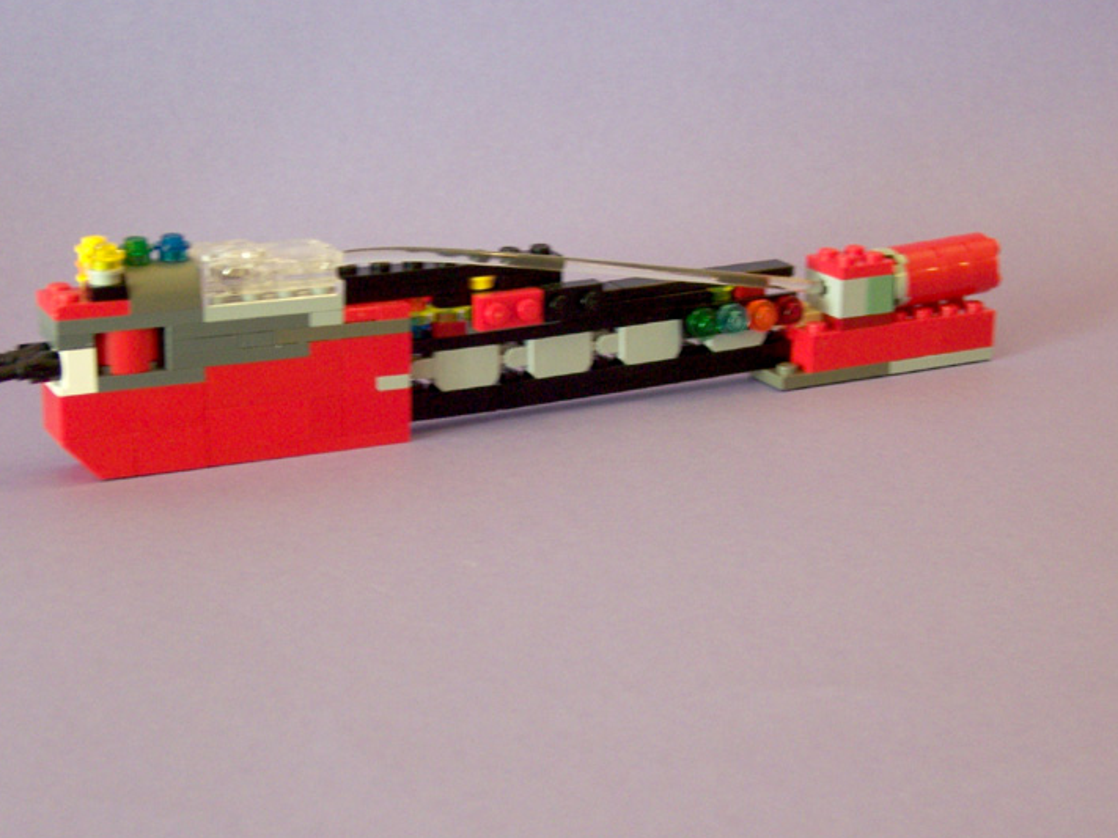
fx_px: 2034
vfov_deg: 23.3
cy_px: 426
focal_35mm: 63
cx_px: 492
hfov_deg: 30.7
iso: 160
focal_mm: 9.3
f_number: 3.4
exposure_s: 1/20
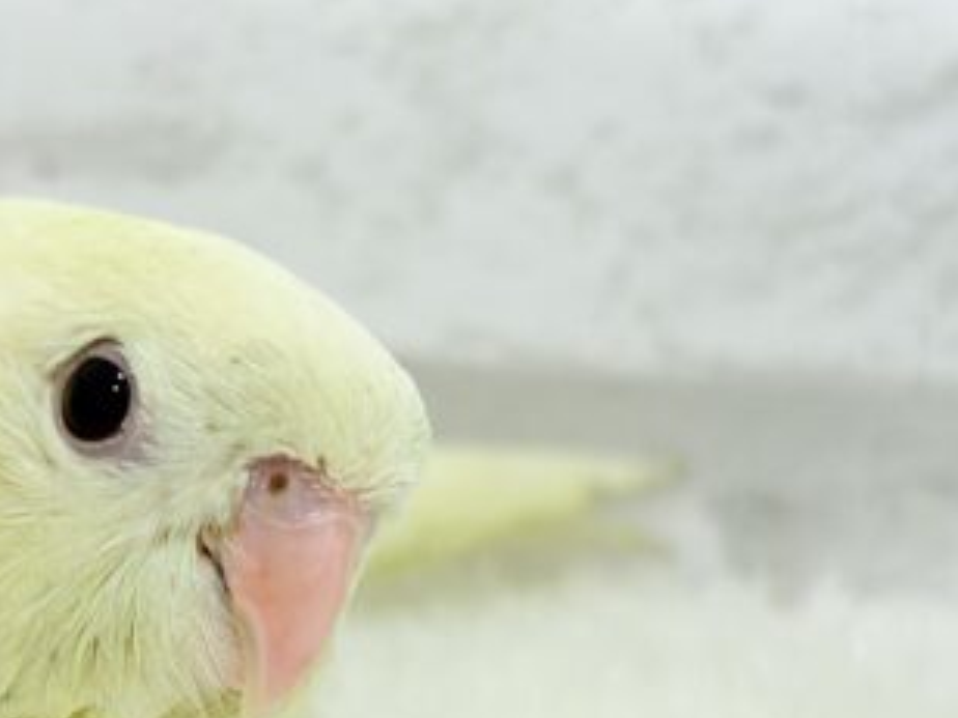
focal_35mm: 108
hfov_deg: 18.1
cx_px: 271
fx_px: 2989
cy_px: 538
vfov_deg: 13.7
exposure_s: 1/50
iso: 32
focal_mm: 5.96
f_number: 1.6
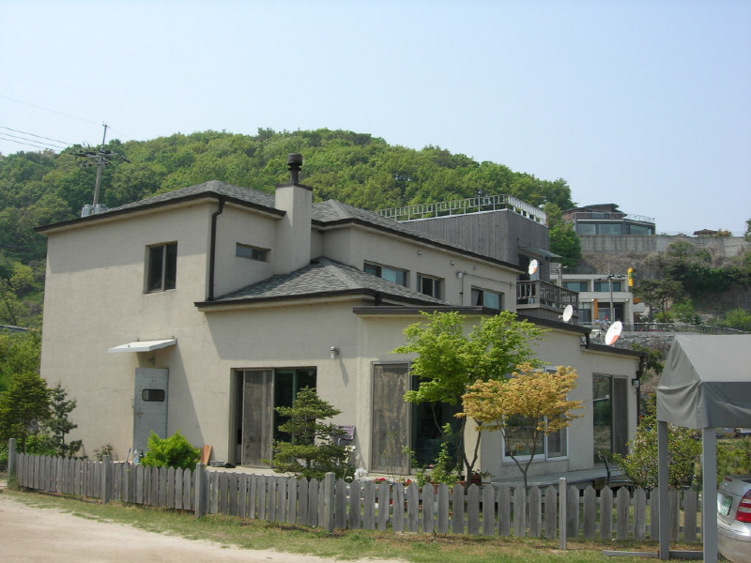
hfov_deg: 45.8
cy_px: 282
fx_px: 890
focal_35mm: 41
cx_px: 376
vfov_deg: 35.1
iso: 64
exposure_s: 1/514
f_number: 4.9
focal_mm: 8.5
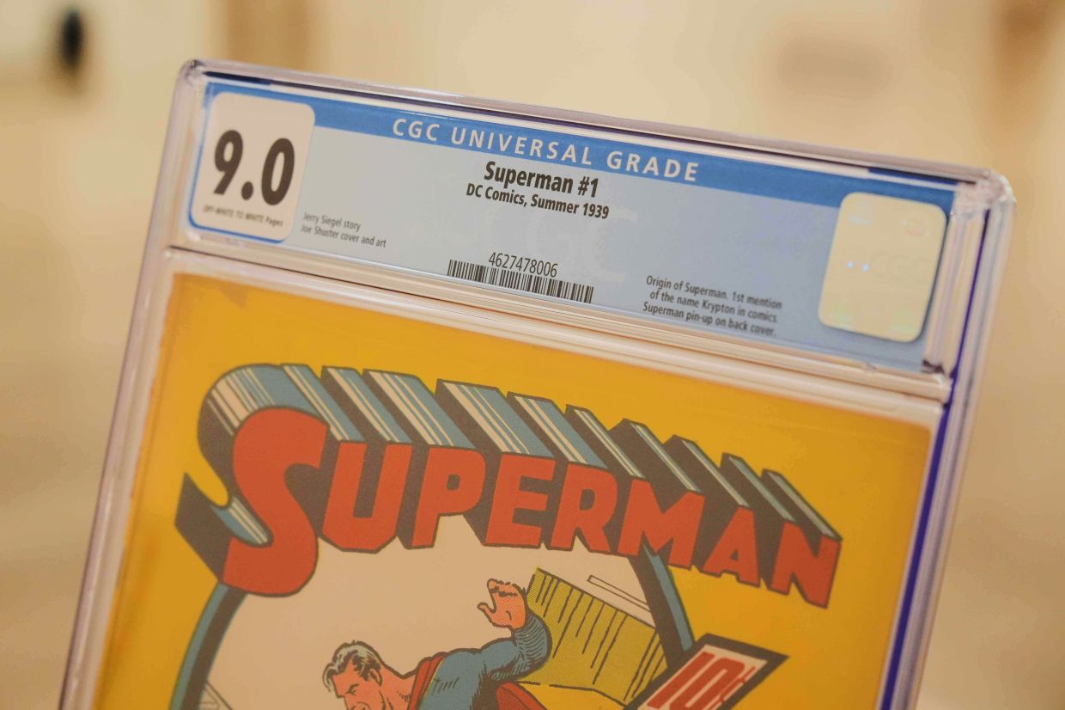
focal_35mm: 61
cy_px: 355
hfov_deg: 32.9
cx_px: 532
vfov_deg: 22.2
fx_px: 1804
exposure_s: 1/320
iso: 3200
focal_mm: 61
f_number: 5
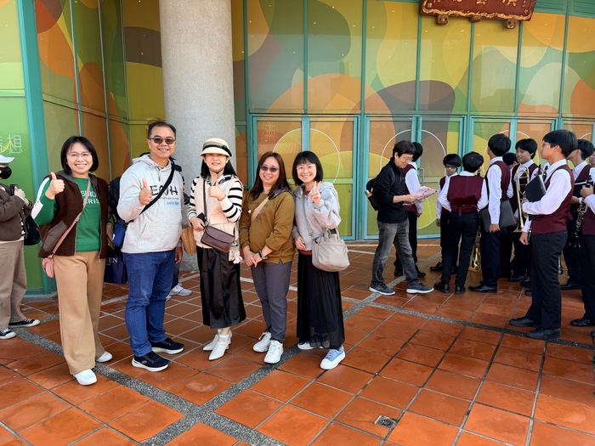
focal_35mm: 24
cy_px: 223
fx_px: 413
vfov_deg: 56.8
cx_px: 298
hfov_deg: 71.6
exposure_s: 1/543
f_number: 1.78
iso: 80
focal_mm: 6.76
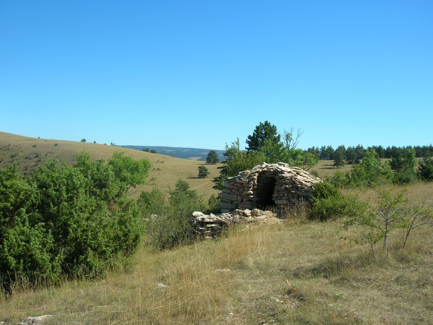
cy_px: 162
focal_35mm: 34
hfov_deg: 54.0
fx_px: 425
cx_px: 216
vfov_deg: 41.8
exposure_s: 1/295
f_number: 4.9
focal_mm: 5.7
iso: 50
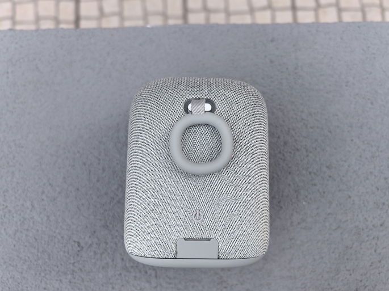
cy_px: 146
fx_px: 303
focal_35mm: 27
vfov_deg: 51.3
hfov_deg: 65.4
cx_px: 194
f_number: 2
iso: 50
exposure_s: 1/631
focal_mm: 8.5
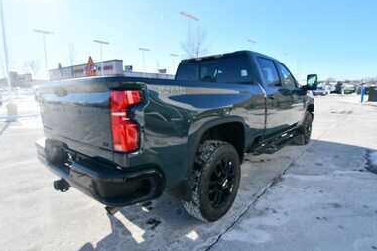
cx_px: 194
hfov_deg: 84.0
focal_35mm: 20
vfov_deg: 61.9
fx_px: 209
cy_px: 120
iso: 110
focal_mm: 13
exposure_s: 1/250
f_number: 8
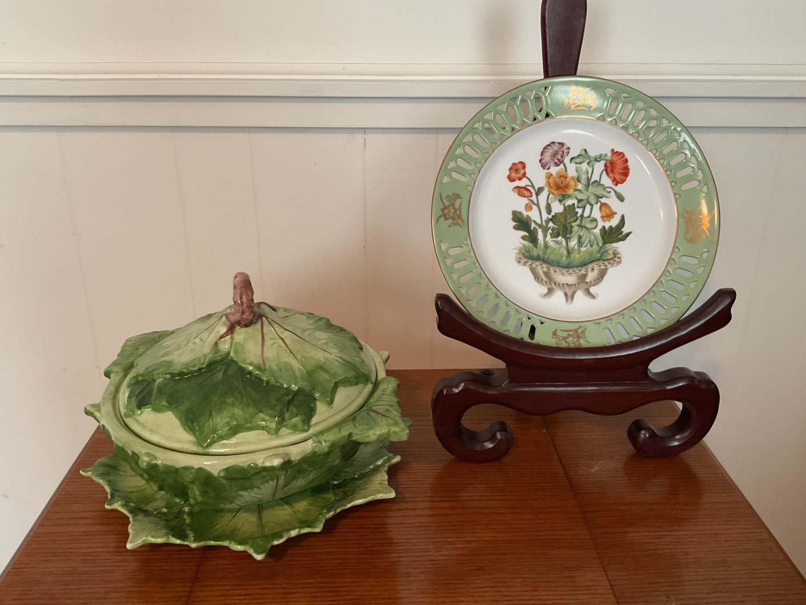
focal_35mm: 31
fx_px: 722
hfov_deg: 58.3
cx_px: 404
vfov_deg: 45.5
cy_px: 295
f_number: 1.8
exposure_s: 1/60
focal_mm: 3
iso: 250
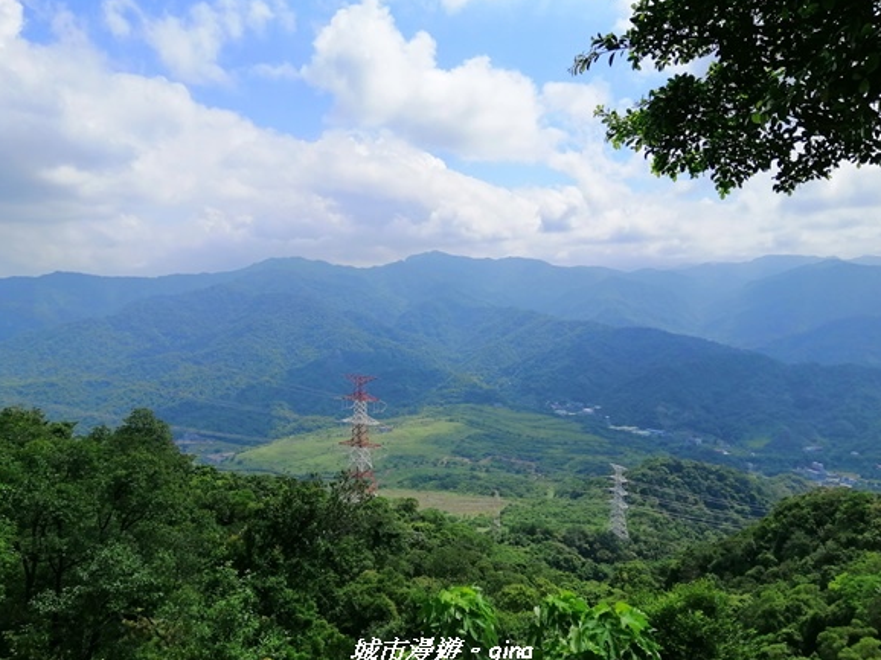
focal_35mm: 27
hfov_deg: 65.3
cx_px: 442
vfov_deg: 51.3
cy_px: 326
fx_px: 687
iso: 50
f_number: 2.2
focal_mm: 3.81
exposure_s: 1/1718
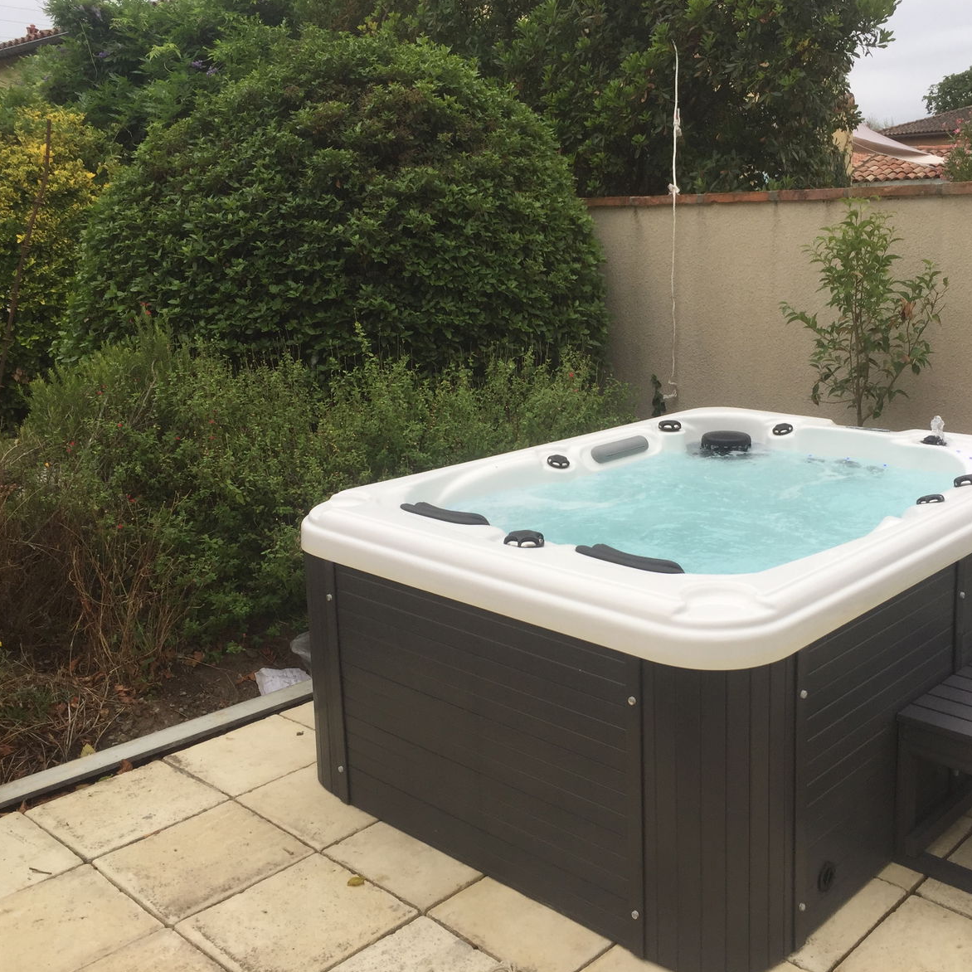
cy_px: 483
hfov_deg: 46.9
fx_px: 1112
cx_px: 591
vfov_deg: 47.2
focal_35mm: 35
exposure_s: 1/255
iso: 32
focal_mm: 4.15
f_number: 2.2
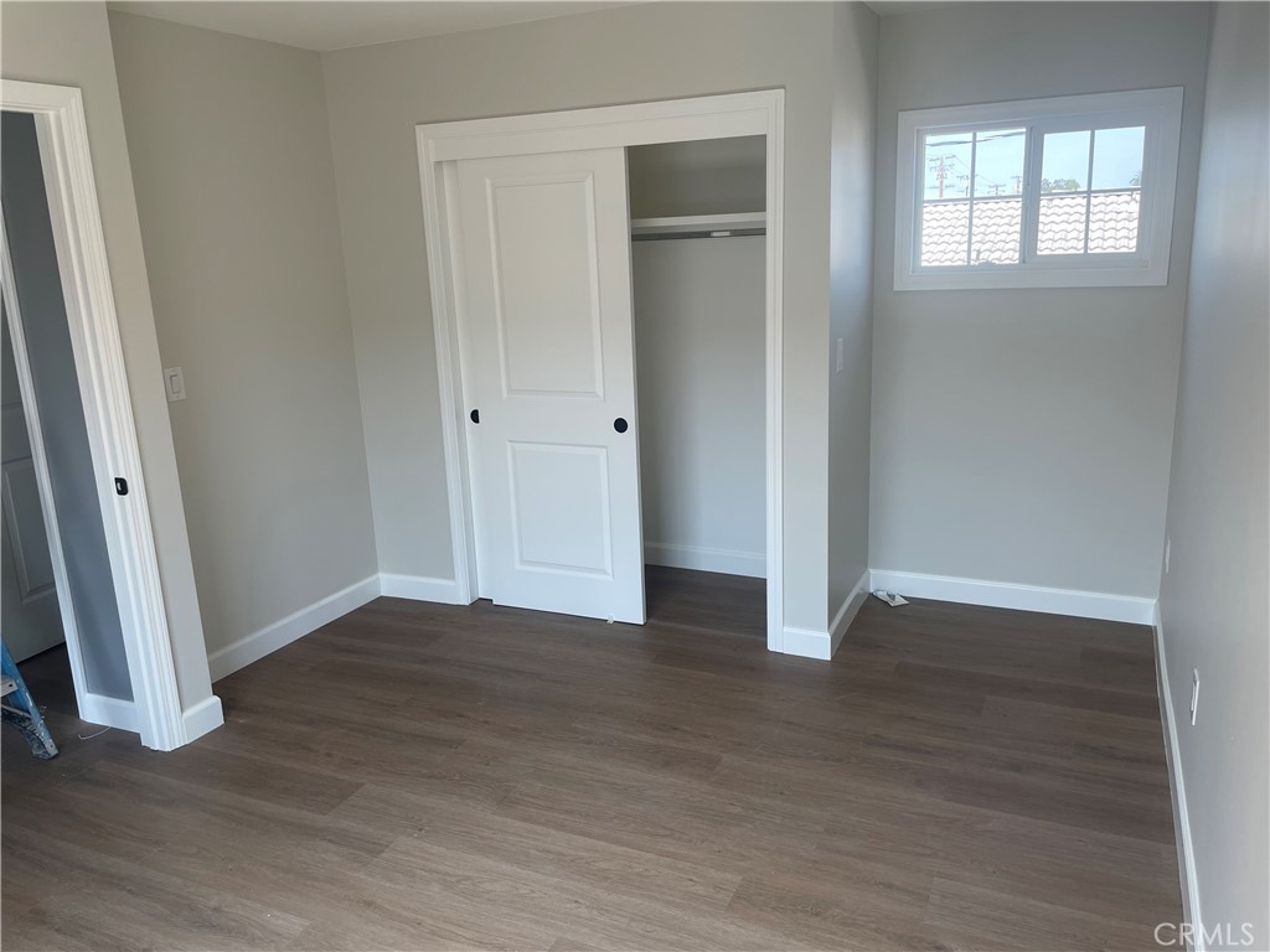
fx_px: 954
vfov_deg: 53.1
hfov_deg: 67.3
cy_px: 476
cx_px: 635
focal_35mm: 26
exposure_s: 1/175
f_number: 1.6
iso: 32
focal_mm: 4.2
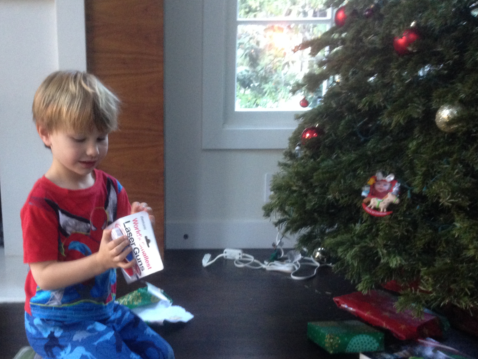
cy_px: 225
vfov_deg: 32.7
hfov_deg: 42.5
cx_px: 172
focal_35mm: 44
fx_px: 608
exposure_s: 1/20
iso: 250
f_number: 2.4
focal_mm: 4.12
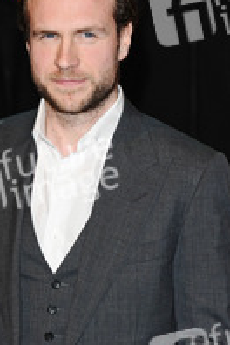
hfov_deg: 5.7
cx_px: 81
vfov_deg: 8.5
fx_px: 2319
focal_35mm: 242
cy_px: 267
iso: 320
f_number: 4.5
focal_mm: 80
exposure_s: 1/200
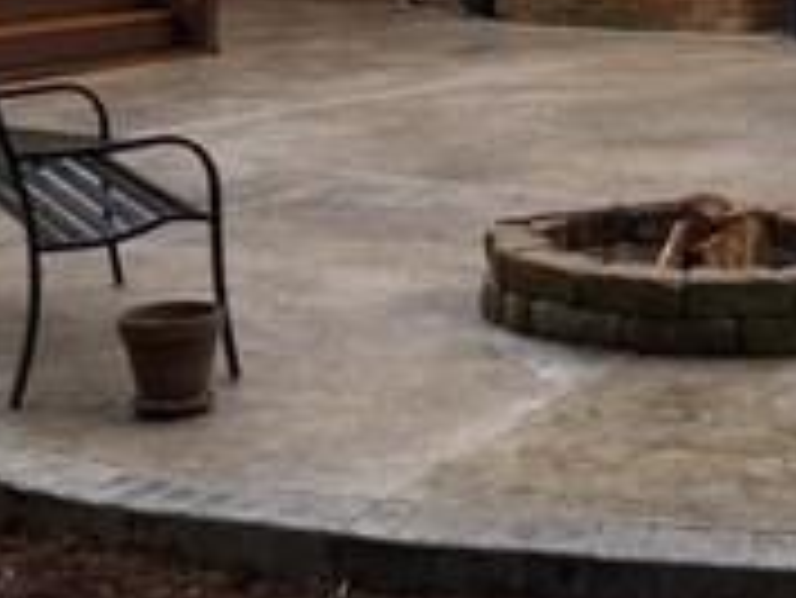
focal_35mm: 105
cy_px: -292
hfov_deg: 18.7
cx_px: 387
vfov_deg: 13.3
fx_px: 2416
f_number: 2.2
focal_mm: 4.15
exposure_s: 1/40
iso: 25
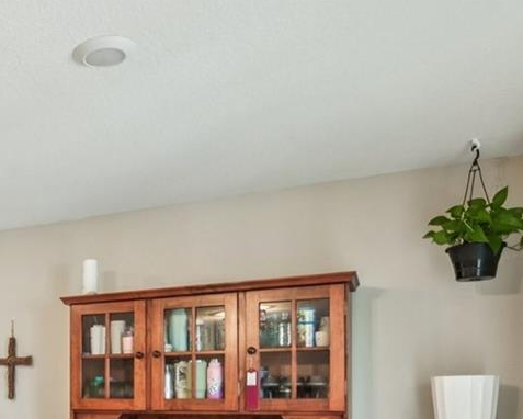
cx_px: -54
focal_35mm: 44
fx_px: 681
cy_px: 391
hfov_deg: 35.7
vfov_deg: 32.2
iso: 400
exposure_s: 1/8
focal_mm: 14
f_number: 8
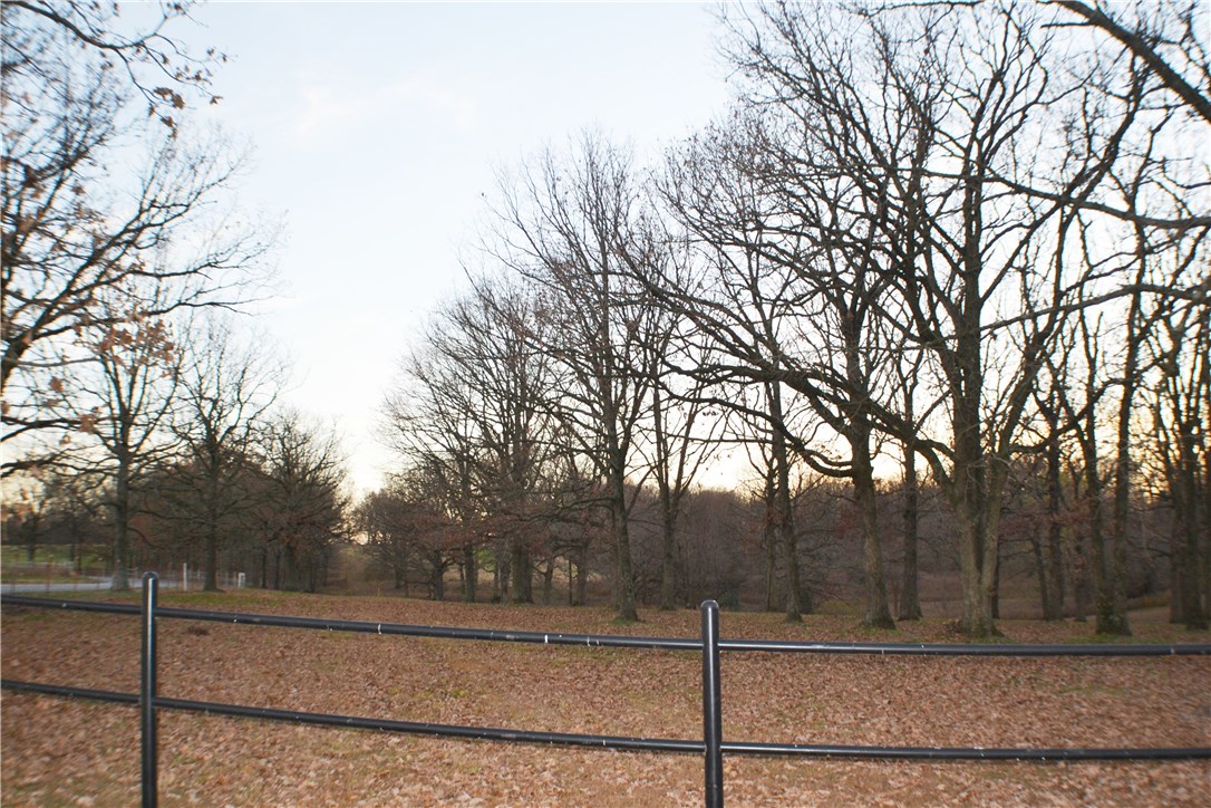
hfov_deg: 49.6
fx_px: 1312
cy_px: 404
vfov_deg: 34.2
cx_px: 606
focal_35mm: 39
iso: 360
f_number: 4.2
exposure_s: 1/125
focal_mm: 26
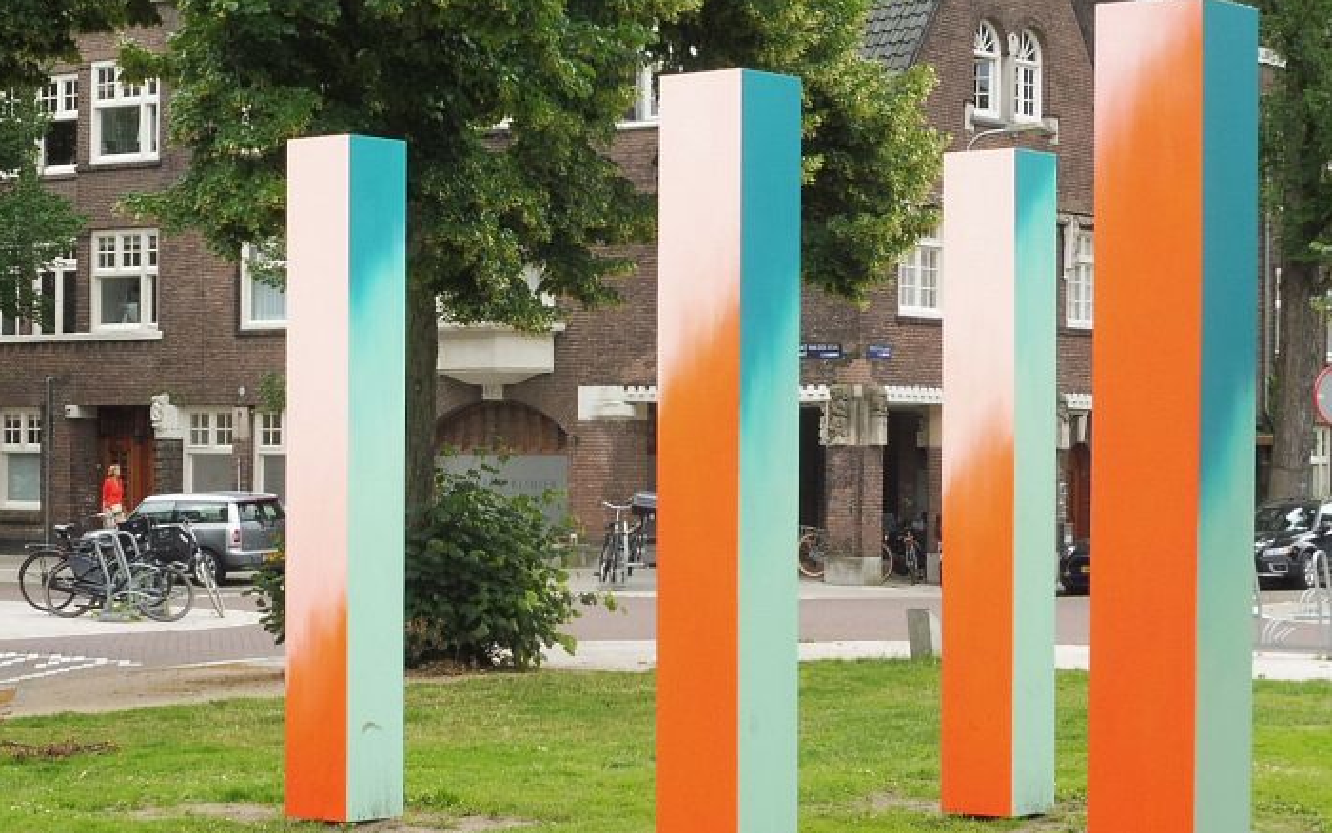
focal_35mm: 96
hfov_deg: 21.6
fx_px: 3486
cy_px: 464
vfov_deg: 13.6
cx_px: 451
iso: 100
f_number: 5.6
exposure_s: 1/100
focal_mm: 11
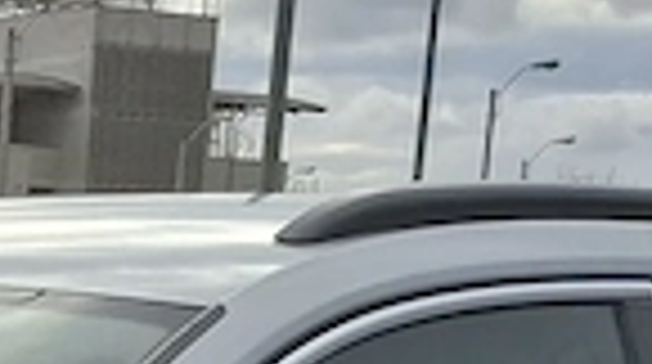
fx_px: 2986
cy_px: 1402
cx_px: -670
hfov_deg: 11.2
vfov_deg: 6.0
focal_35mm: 173
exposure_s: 1/1120
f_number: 1.8
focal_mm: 5.54
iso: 50
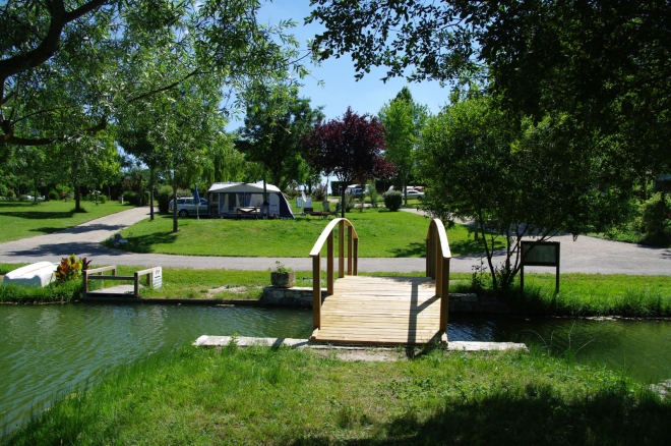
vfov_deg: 47.8
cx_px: 336
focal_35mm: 27
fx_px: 503
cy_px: 223
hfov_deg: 67.5
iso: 200
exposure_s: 1/500
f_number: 8
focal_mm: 18
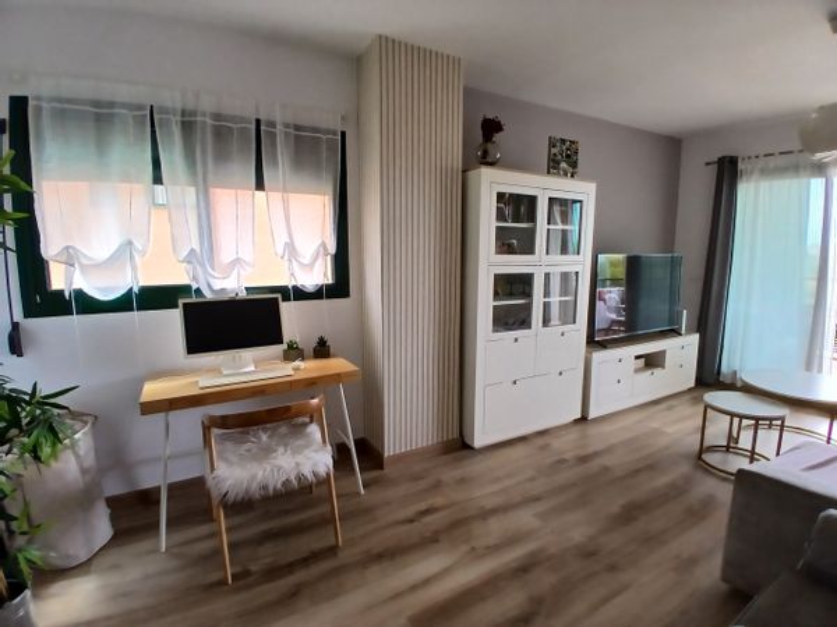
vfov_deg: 74.7
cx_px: 418
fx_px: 411
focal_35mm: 17
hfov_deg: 91.0
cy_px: 314
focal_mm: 1.4
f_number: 2.2
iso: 100
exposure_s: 1/100
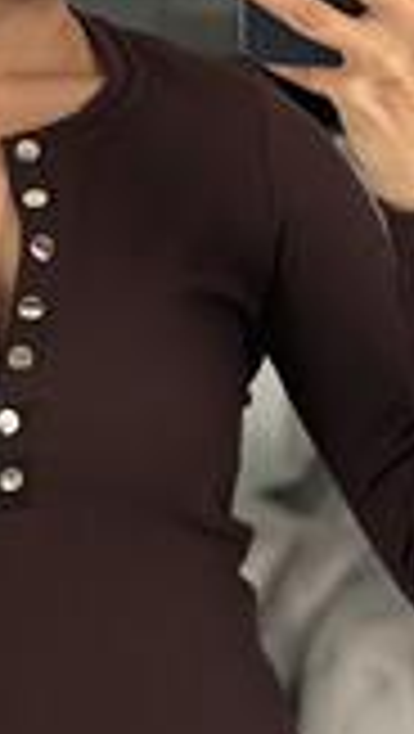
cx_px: 50
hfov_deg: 7.5
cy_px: 315
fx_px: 3153
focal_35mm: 162
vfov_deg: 13.3
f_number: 1.78
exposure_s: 1/43
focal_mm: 6.86
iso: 400
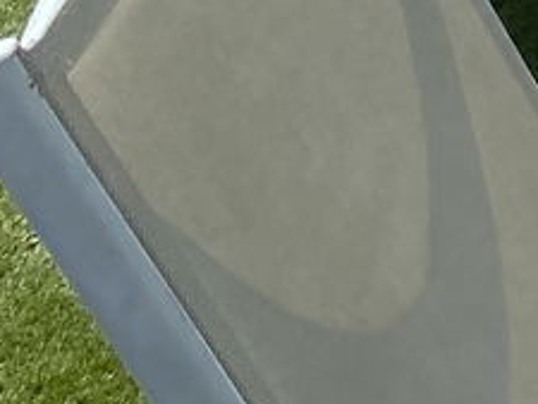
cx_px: 1860
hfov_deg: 8.2
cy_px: -538
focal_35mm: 185
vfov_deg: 7.5
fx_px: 2877
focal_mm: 4.25
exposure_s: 1/3846
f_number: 1.8
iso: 32
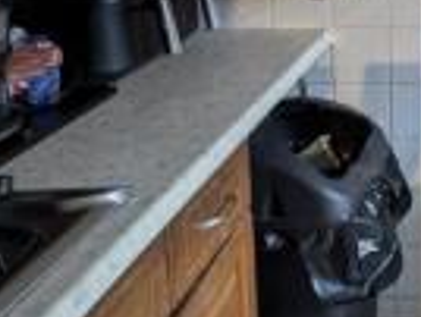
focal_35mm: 52
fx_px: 634
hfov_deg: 28.7
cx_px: 572
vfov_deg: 24.7
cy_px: -89
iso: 192
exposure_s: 1/25
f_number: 1.95
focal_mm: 2.23
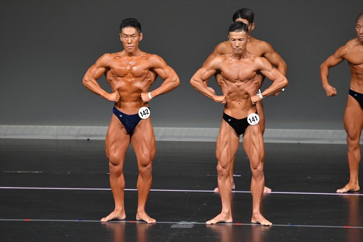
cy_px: 121
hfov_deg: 6.0
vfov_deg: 4.0
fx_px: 3477
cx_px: 182
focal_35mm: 345
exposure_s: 1/400
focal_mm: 230
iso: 4000
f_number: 5.6
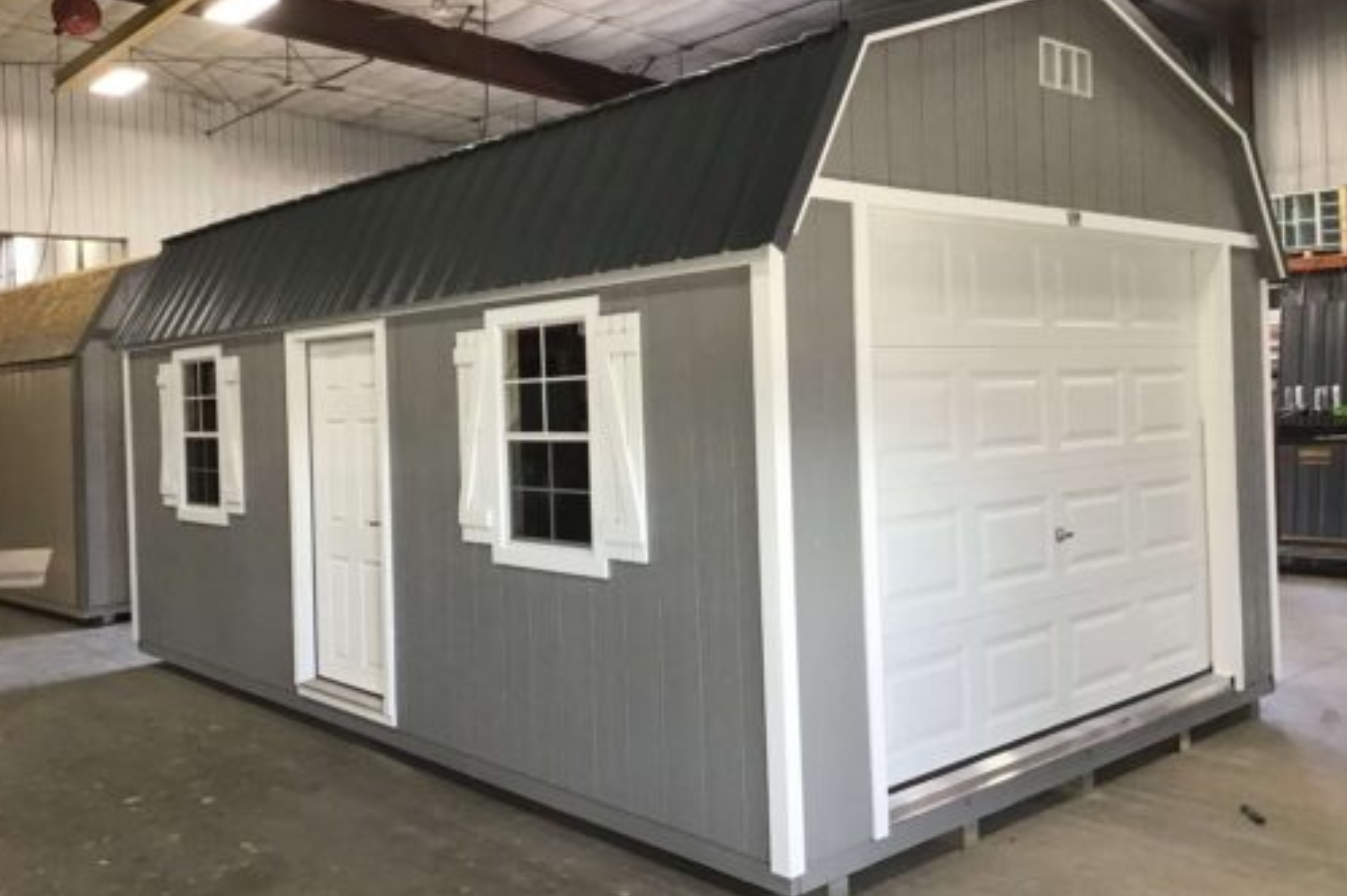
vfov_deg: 39.9
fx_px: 1234
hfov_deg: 57.3
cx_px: 669
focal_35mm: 33
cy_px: 401
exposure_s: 1/30
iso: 64
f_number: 2.4
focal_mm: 3.3
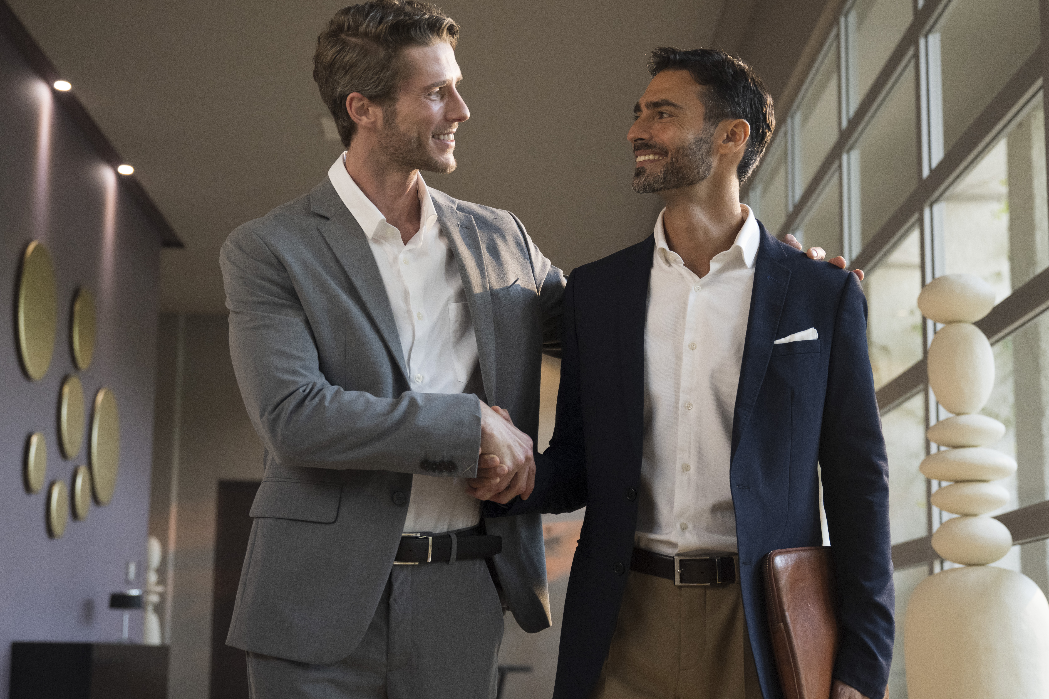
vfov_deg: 23.0
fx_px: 1719
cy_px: 371
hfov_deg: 33.9
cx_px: 517
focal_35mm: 59
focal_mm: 48
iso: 800
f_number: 3.5
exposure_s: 1/160
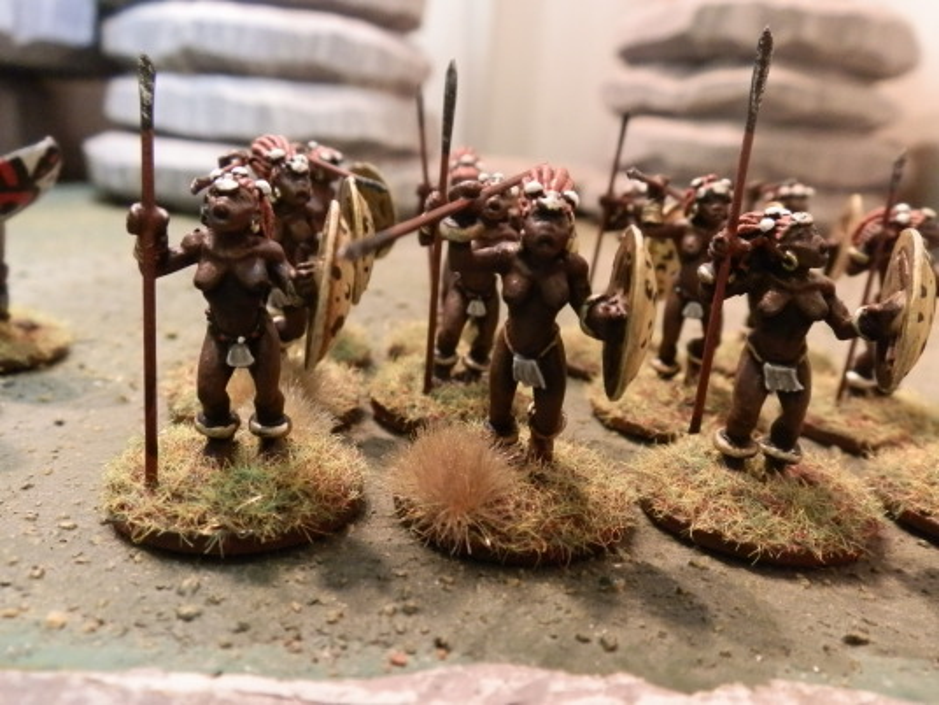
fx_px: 760
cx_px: 470
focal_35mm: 28
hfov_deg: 63.4
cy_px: 352
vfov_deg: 49.7
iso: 400
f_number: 3.1
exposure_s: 1/25
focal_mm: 5
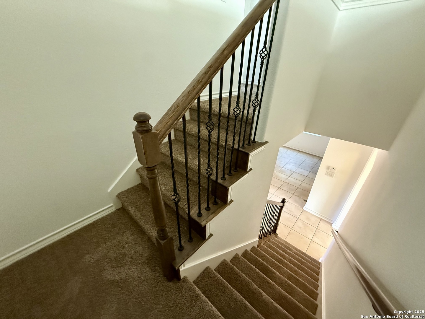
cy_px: 160
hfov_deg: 102.1
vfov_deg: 85.7
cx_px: 212
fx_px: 172
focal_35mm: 14
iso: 1000
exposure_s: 1/60
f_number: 2.2
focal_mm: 2.22
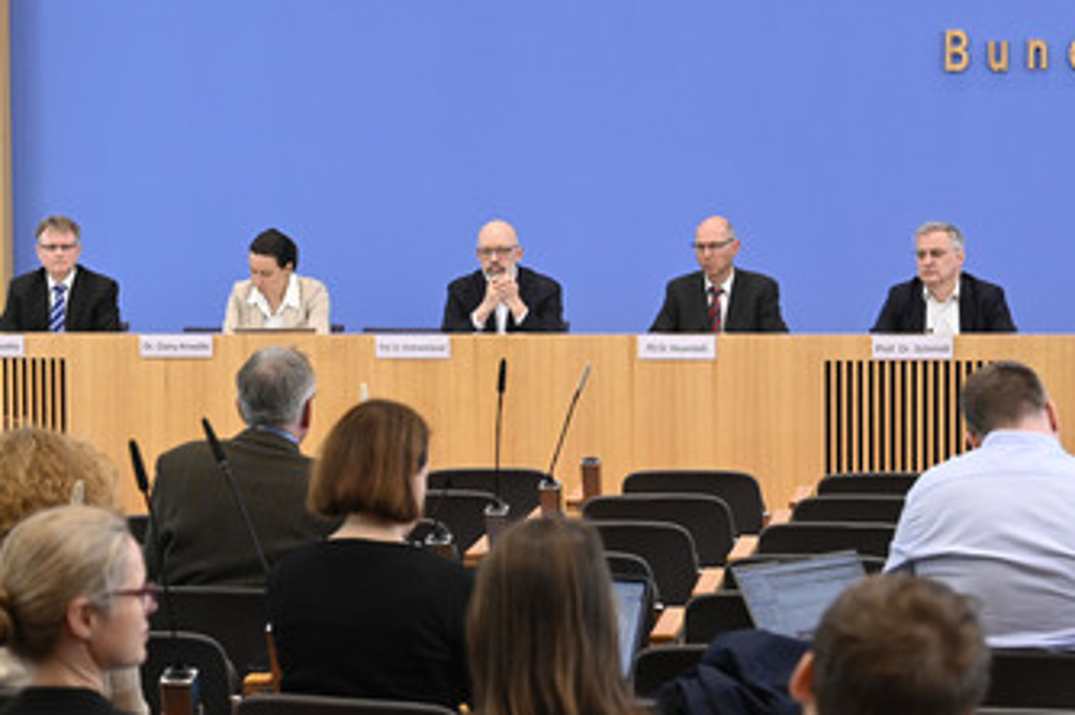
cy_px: 370
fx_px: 3460
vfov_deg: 11.8
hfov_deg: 17.6
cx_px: 372
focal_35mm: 116
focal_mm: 86
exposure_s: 1/400
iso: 3200
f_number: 6.3
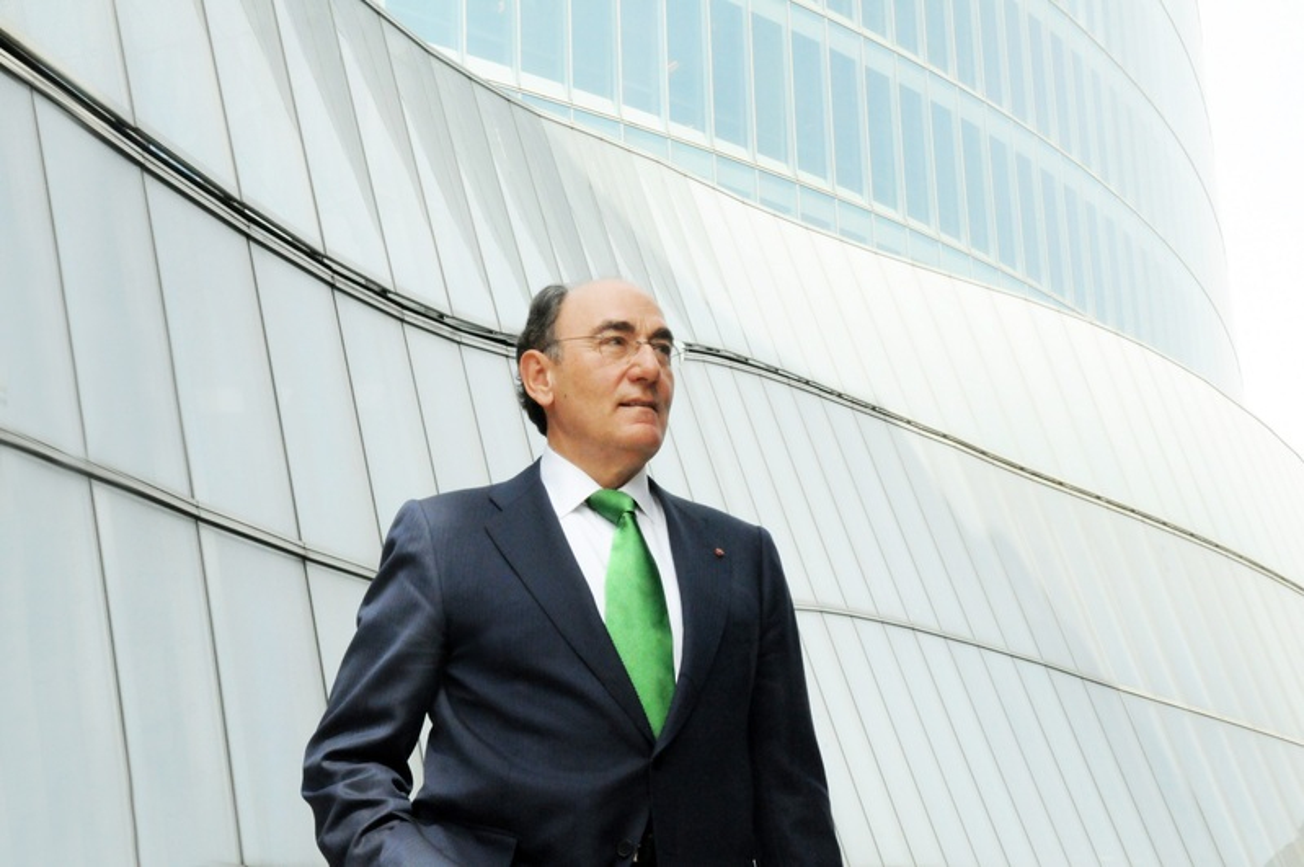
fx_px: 1900
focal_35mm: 52
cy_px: 434
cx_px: 652
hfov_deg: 37.9
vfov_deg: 25.7
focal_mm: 35
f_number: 22
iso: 2500
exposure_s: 1/250
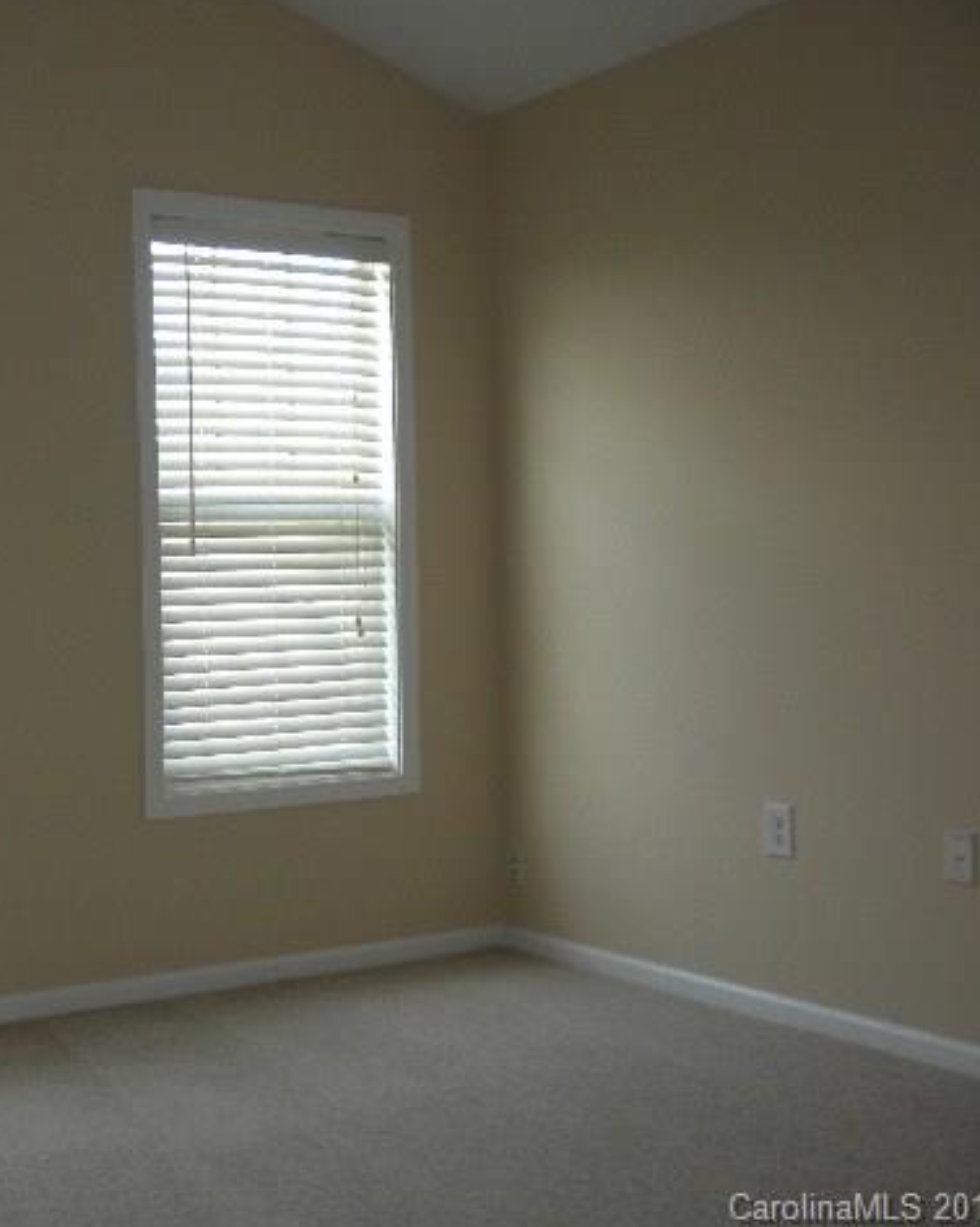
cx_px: 195
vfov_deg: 38.1
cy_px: 608
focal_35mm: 49
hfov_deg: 30.1
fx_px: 1778
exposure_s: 1/55.2
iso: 86
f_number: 3.5
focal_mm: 6.6
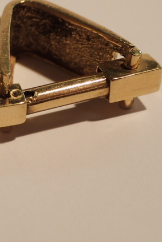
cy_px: 92
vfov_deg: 19.6
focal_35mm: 104
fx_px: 701
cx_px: -49
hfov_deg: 12.7
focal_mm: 9.61
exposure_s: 1/60
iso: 200
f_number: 3.4
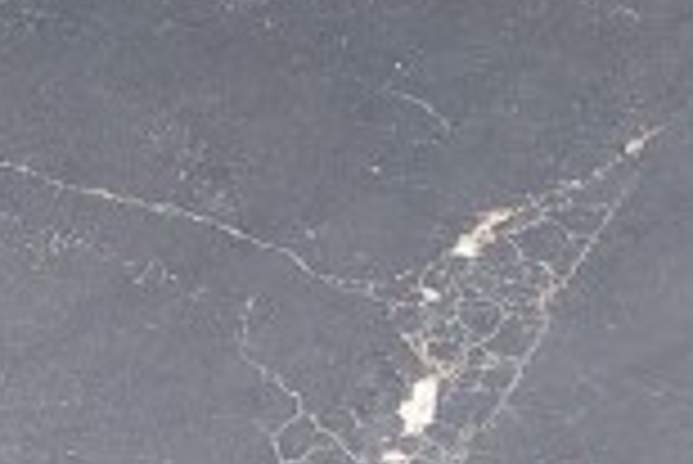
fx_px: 3198
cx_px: -328
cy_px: -1113
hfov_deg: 11.8
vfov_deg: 7.1
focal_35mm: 166
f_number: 1.8
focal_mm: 8.67
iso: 230
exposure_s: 1/4000
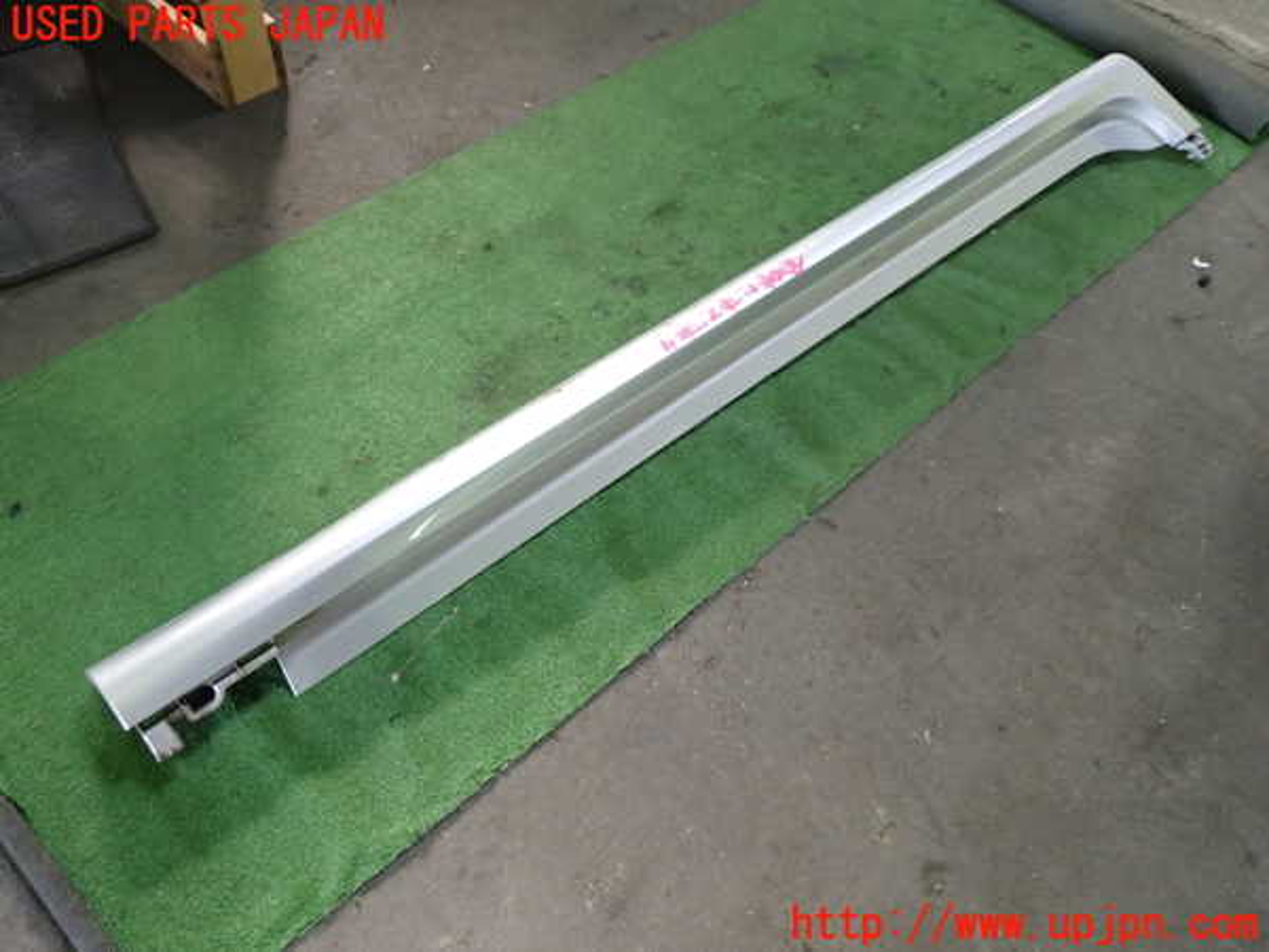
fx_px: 1100
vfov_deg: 46.8
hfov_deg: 60.0
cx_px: 634
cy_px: 476
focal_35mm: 30
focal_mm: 5.4
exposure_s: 1/30
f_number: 2.3
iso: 250
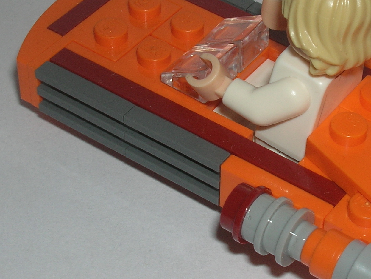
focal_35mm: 104
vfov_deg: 14.2
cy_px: 125
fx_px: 1115
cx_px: 289
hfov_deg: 18.7
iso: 50
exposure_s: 1/60.1
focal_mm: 8.4
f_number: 5.6
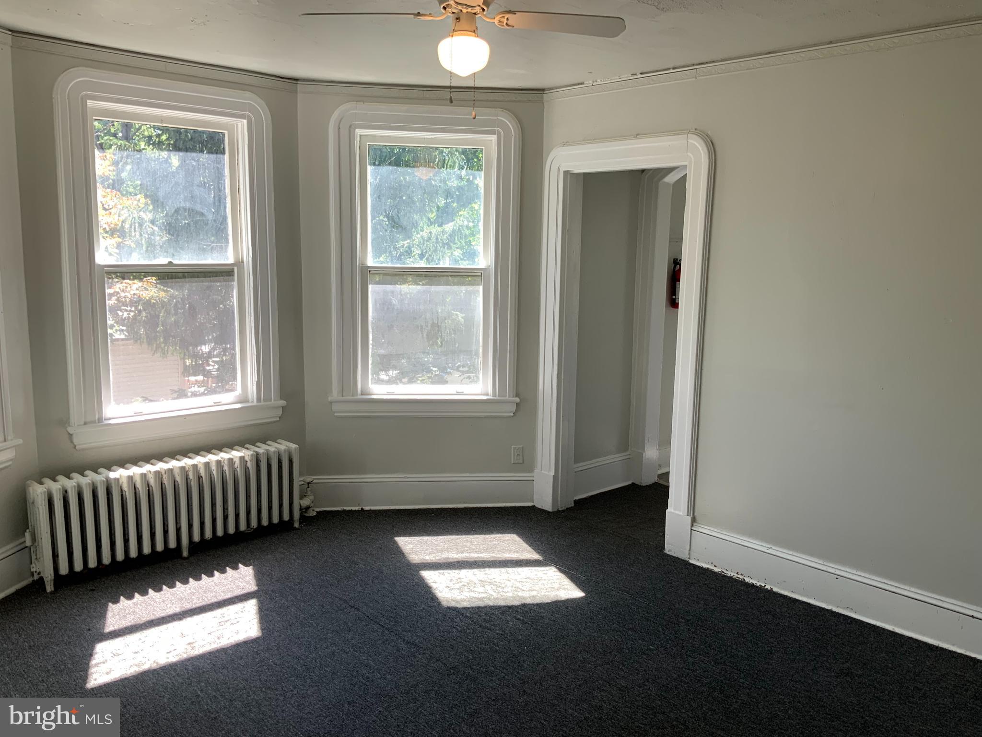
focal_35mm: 29
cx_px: 491
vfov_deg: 48.2
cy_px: 368
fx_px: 823
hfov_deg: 61.7
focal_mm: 3
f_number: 1.8
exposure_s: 1/120
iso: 20
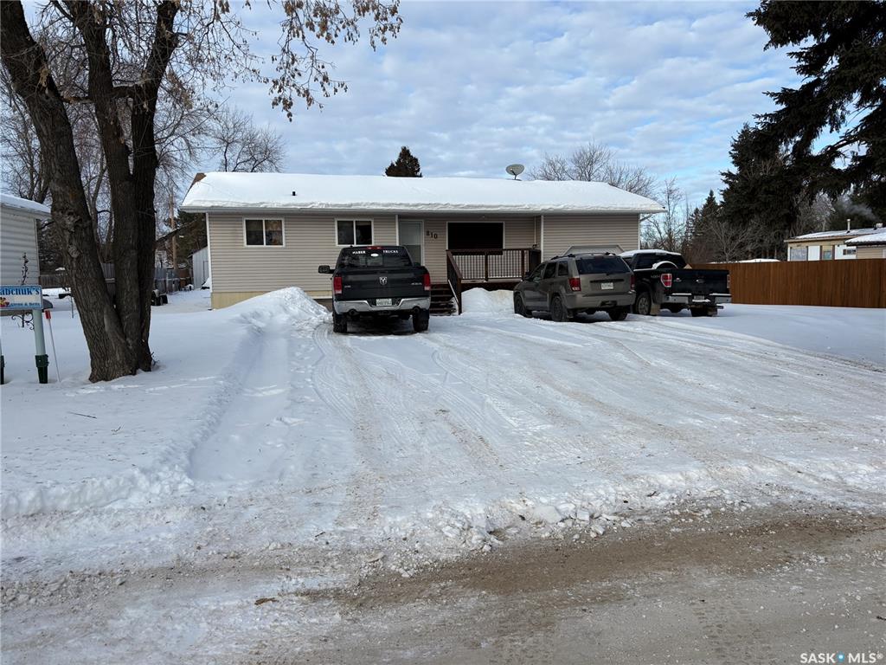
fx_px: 665
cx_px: 443
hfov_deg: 67.3
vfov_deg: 53.1
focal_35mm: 26
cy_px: 332
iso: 50
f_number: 1.6
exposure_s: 1/3623
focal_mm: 5.96
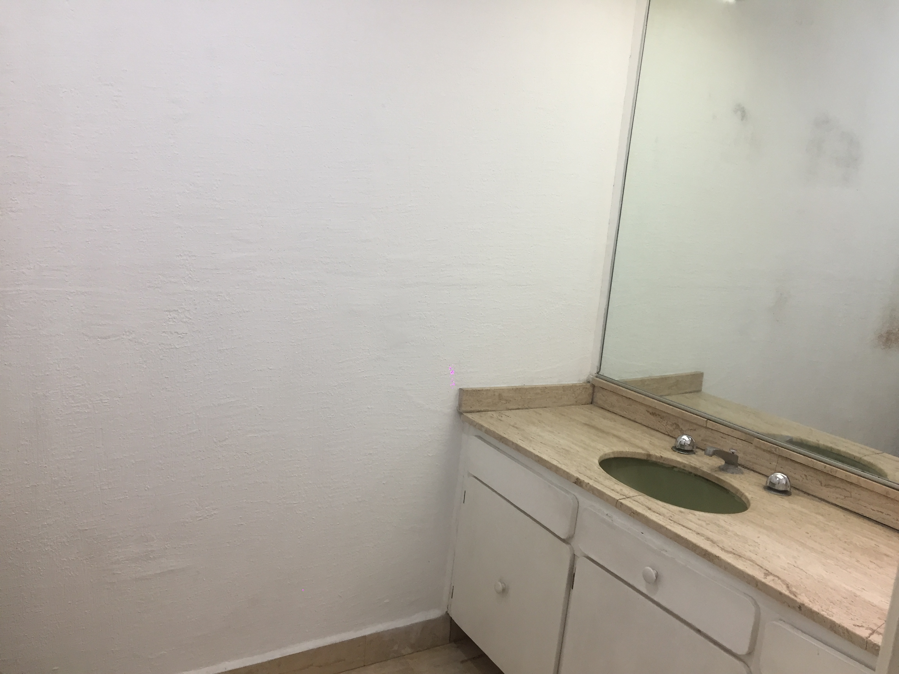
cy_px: 337
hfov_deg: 61.7
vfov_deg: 48.2
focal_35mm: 29
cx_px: 450
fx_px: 753
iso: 64
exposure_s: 1/30
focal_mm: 4.15
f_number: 2.2
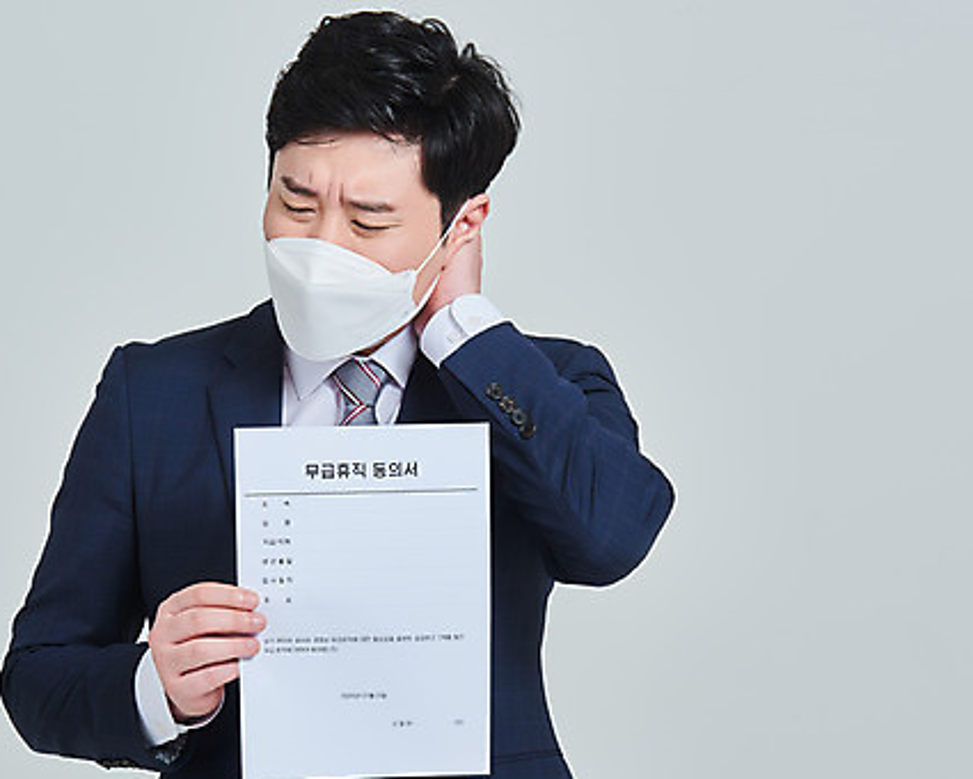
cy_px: 403
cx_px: 361
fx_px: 5903
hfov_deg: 9.4
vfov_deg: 7.5
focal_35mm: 205
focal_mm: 155
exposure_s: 1/125
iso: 100
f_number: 14
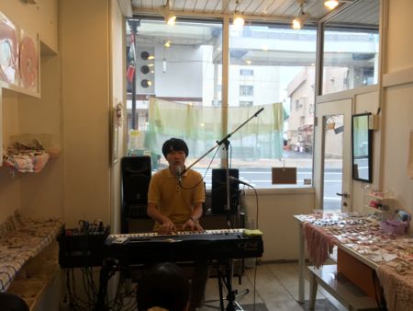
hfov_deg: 61.6
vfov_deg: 48.3
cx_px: 206
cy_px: 156
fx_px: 346
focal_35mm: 29
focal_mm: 4.15
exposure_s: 1/30
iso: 32
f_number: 2.2
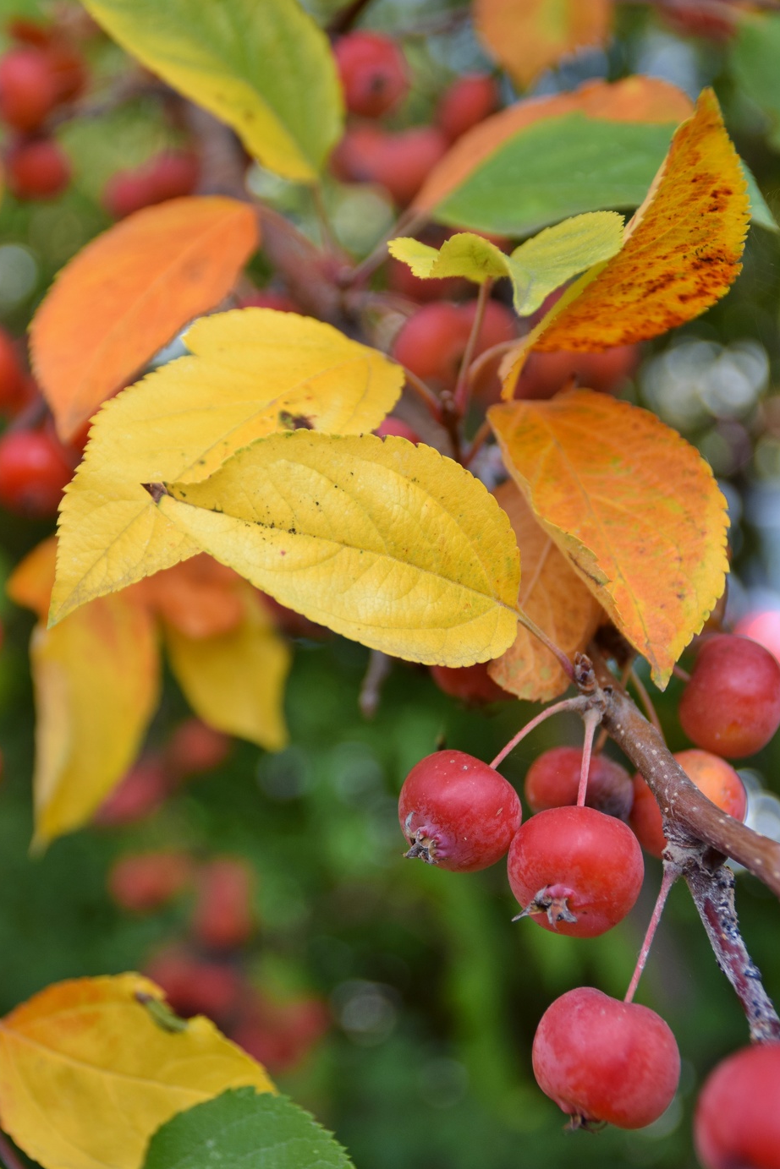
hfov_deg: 16.1
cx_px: 390
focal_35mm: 85
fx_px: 2762
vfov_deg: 23.9
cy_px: 585
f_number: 5
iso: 400
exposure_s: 1/400
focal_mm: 56
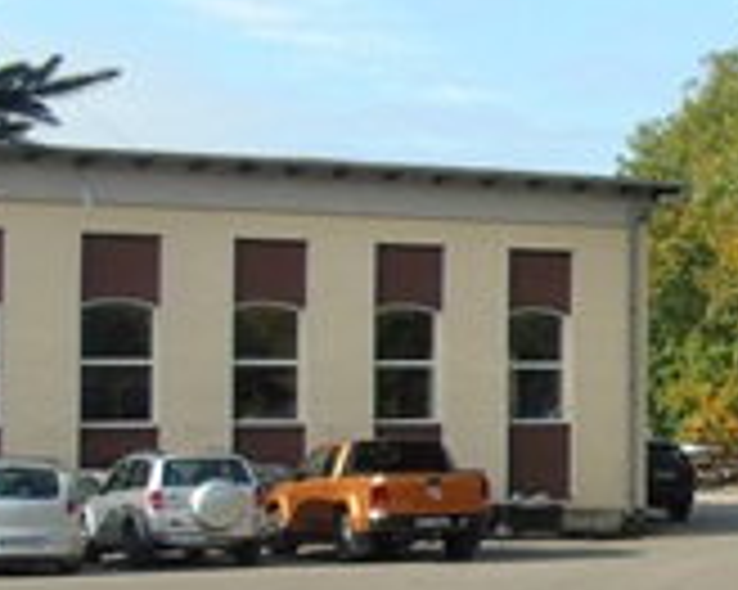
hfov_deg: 16.6
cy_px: 318
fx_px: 2270
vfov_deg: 14.8
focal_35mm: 104
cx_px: 1152
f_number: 3.6
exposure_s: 1/500
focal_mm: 4.4
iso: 80
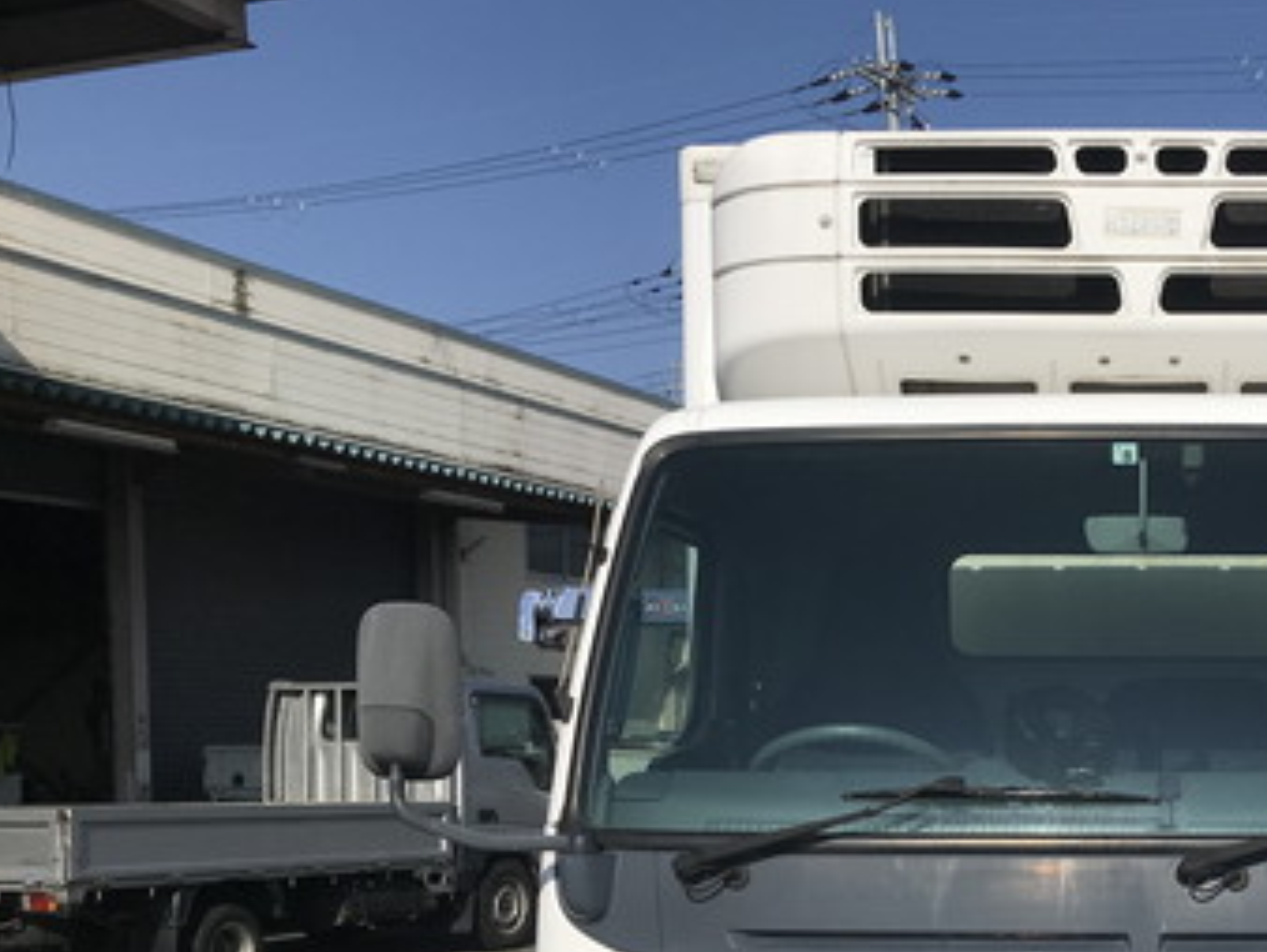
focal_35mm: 53
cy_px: 810
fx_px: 1941
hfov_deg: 34.6
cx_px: 1080
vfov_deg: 26.8
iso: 20
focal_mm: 3.99
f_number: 1.8
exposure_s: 1/6410
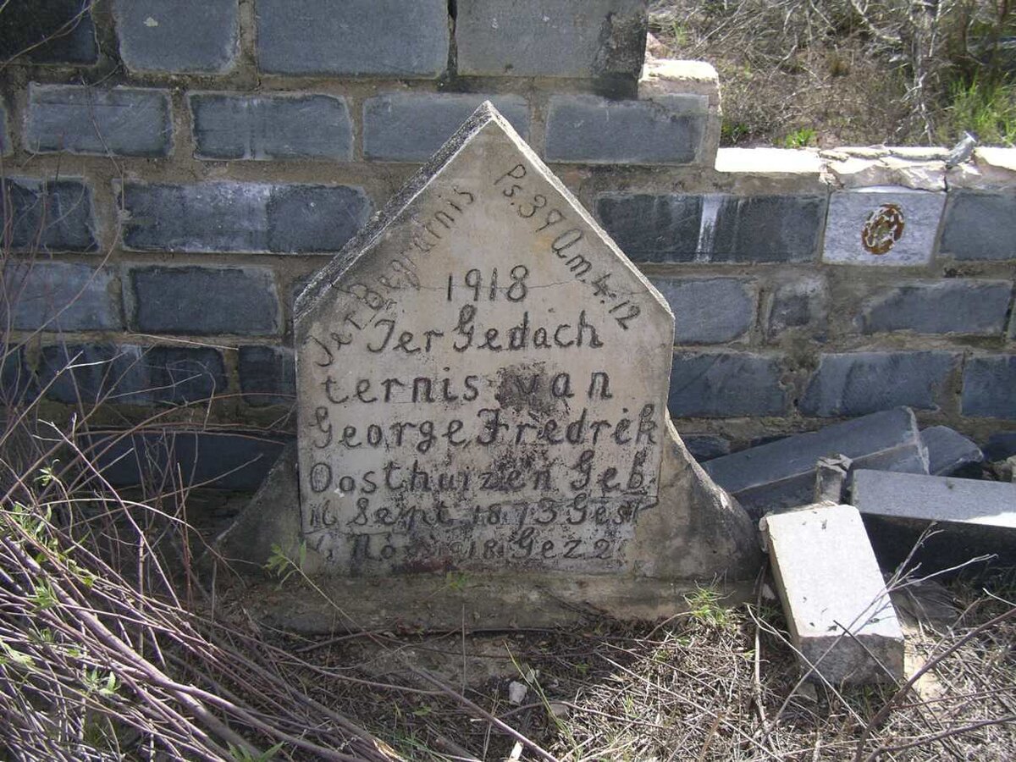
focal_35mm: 48
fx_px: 1409
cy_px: 381
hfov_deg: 39.7
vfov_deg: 30.3
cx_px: 508
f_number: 3.1
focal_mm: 7.5
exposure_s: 1/250
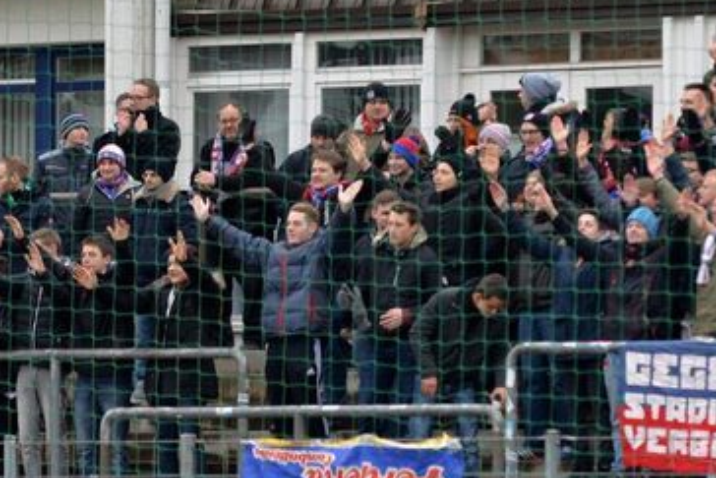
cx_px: 541
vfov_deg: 4.5
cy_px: 352
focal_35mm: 305
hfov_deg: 6.7
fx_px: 6068
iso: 800
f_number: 2.8
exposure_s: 1/500
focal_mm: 130
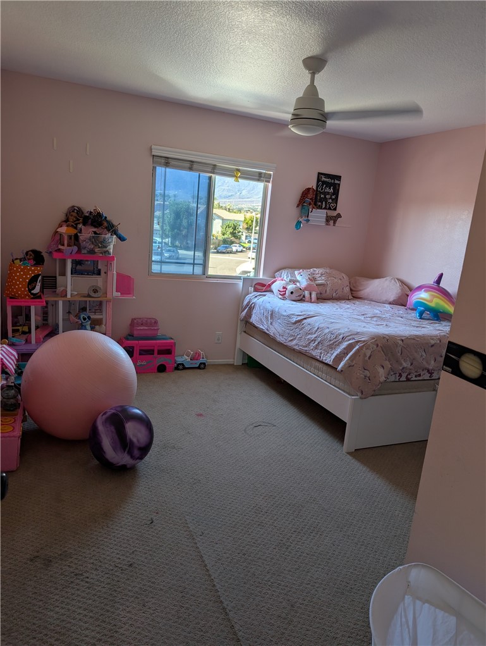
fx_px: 448
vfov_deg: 71.5
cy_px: 323
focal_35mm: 24
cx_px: 243
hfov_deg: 56.9
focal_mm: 6.9
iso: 26
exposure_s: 1/213
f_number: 1.68
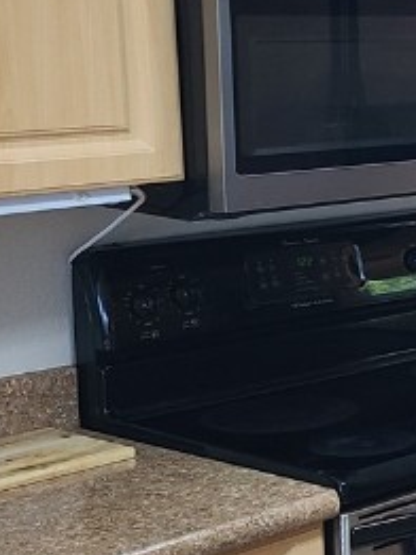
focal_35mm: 102
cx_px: 1034
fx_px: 1633
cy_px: 245
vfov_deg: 19.2
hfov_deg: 11.6
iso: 125
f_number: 1.8
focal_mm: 5.4
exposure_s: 1/60
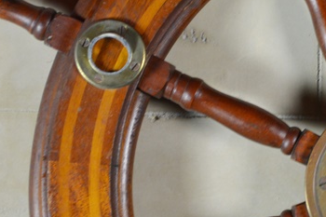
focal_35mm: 212
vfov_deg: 6.5
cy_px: 159
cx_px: 416
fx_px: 1921
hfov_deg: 9.5
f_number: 5.6
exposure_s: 1/40
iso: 800
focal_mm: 55
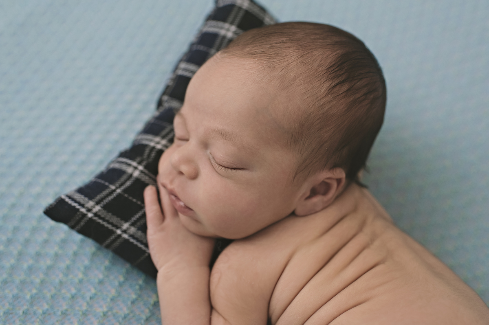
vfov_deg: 37.8
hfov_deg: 54.5
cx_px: 244
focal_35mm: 35
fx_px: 475
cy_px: 162
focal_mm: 35
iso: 500
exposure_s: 1/200
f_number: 3.2
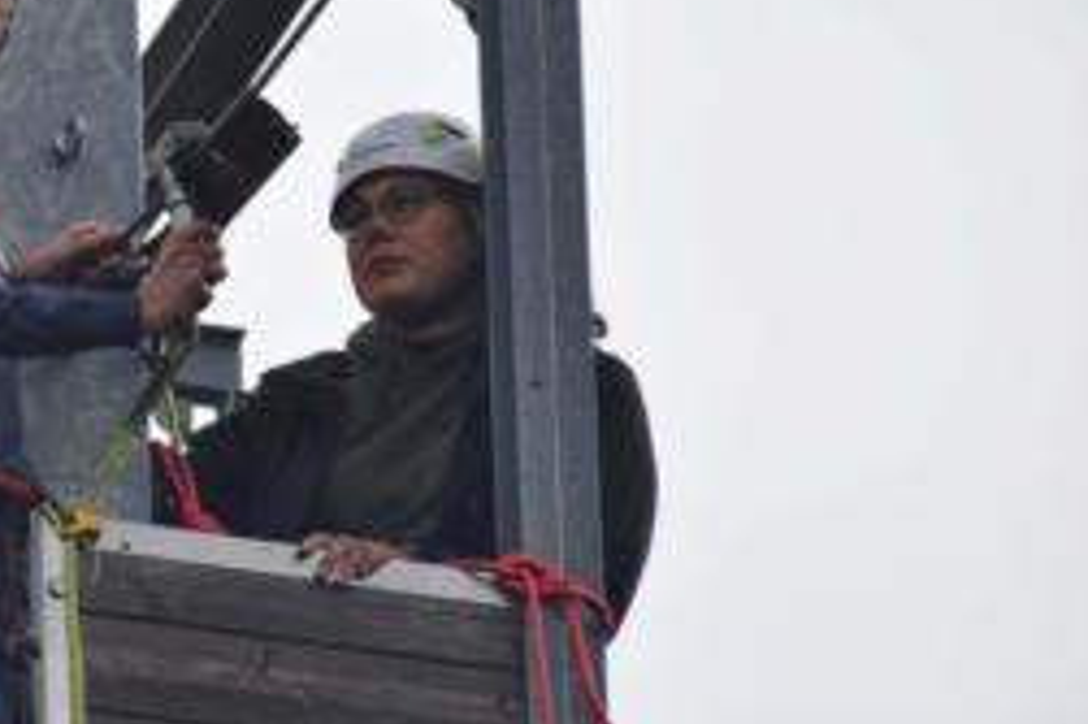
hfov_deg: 4.9
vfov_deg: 3.3
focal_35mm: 419
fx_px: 12654
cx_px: 69
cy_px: 238
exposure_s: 1/800
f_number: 7.1
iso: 200
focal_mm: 140
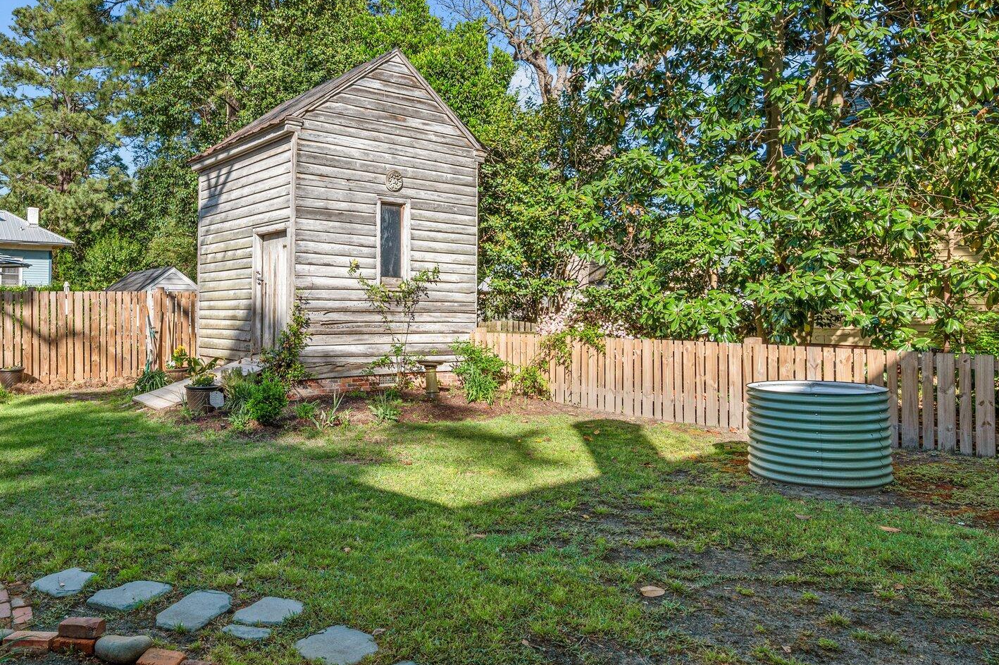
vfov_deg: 49.2
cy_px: 269
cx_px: 338
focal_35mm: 26
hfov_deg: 67.6
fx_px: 721
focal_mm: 18
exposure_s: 1/320
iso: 250
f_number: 8
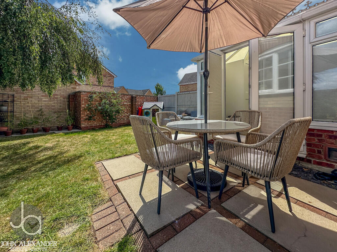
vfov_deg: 85.7
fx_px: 136
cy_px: 126
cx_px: 168
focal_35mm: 14
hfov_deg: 102.1
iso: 50
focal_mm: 2.22
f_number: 2.2
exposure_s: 1/1600
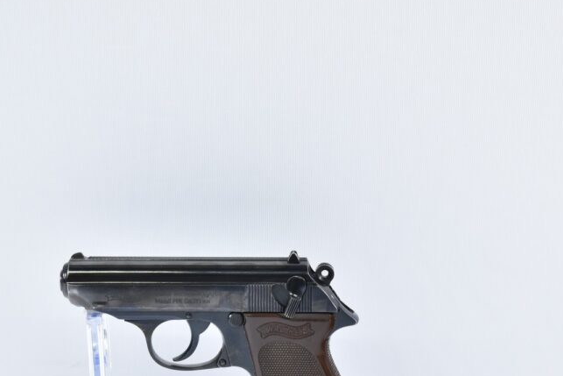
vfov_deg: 9.8
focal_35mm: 140
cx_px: 280
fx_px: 2190
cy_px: 338
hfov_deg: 14.7
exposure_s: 1/20
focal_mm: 50
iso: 640
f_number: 5.6
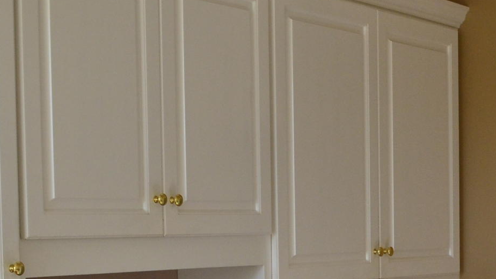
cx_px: 398
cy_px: 362
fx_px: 1342
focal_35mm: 102
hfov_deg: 20.7
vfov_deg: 11.6
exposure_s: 1/80
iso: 400
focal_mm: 20
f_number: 8
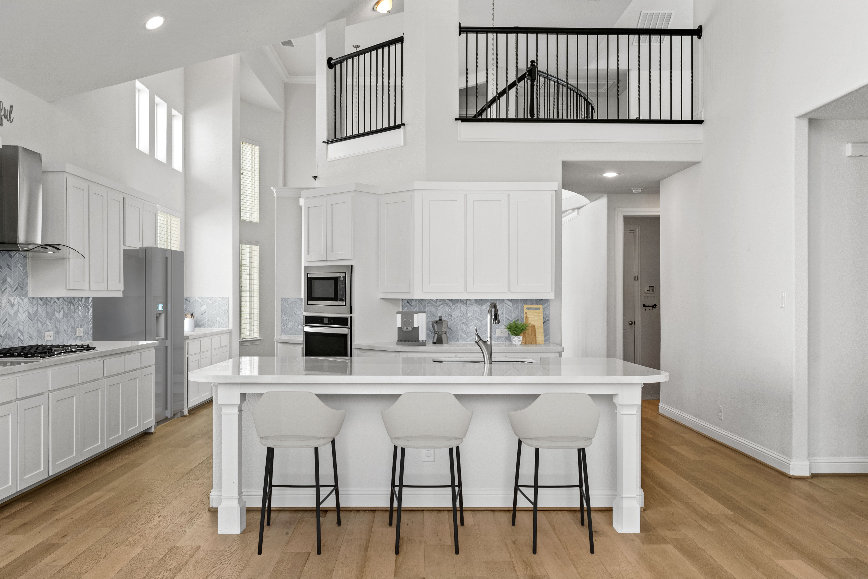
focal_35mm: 30
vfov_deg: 44.3
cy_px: 290
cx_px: 434
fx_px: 711
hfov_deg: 62.8
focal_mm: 29.5
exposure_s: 1/13
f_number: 9
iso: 400
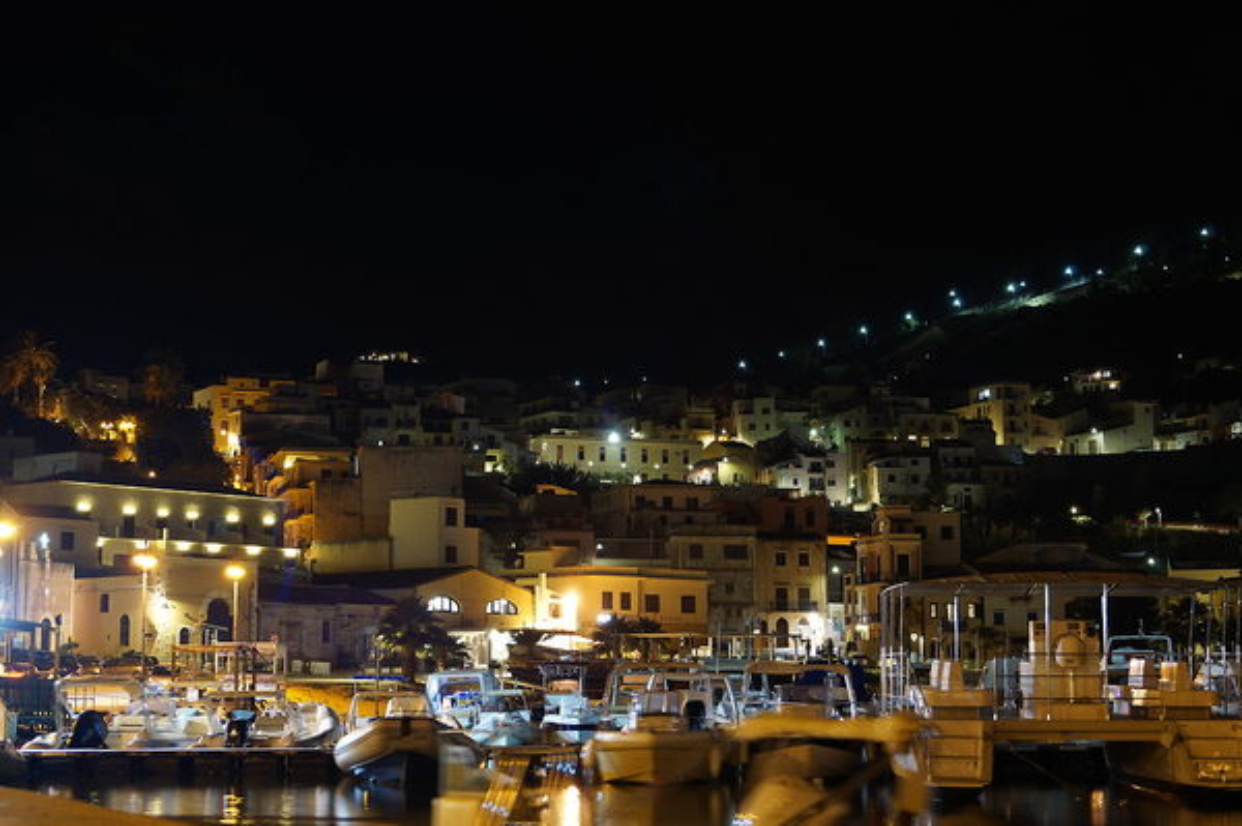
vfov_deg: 20.1
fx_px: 2327
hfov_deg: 29.9
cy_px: 413
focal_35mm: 68
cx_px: 621
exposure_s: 6
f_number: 5.6
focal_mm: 45
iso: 100
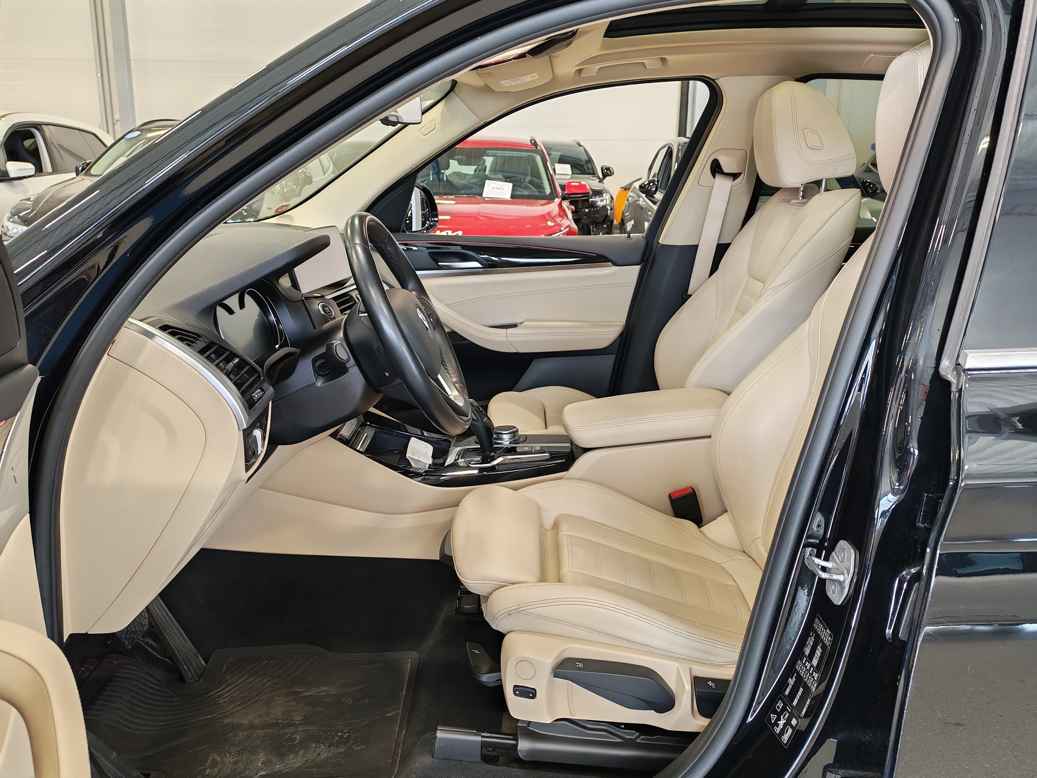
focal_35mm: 31
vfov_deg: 45.4
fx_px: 929
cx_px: 518
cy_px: 389
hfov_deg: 58.4
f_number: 1.9
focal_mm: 6.12
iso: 500
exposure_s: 1/100
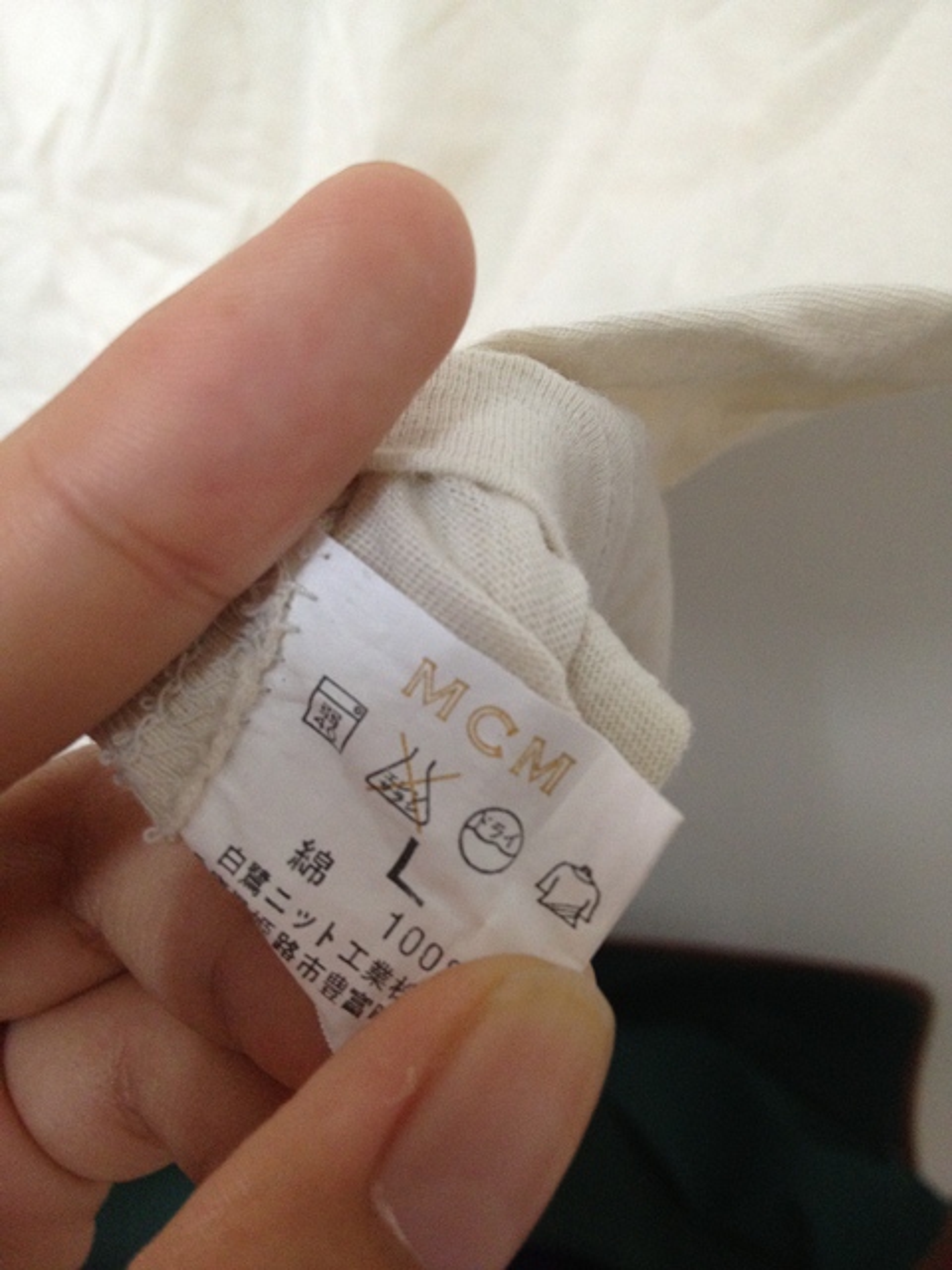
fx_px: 1283
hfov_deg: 40.7
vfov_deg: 52.6
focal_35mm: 35
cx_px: 476
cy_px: 635
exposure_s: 1/20
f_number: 2.4
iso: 200
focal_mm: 4.28
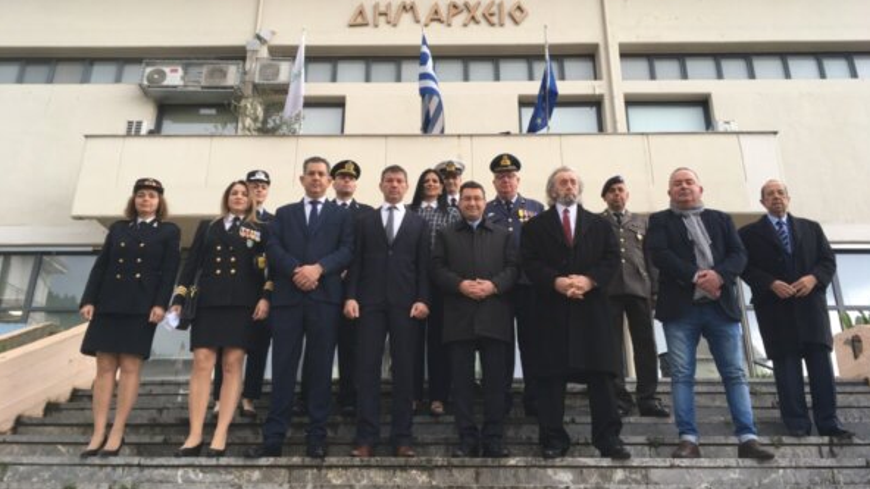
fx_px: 738
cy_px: 189
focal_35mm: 32
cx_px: 438
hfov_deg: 61.0
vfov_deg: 36.5
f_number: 2.2
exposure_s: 1/100
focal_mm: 4.15
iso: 32
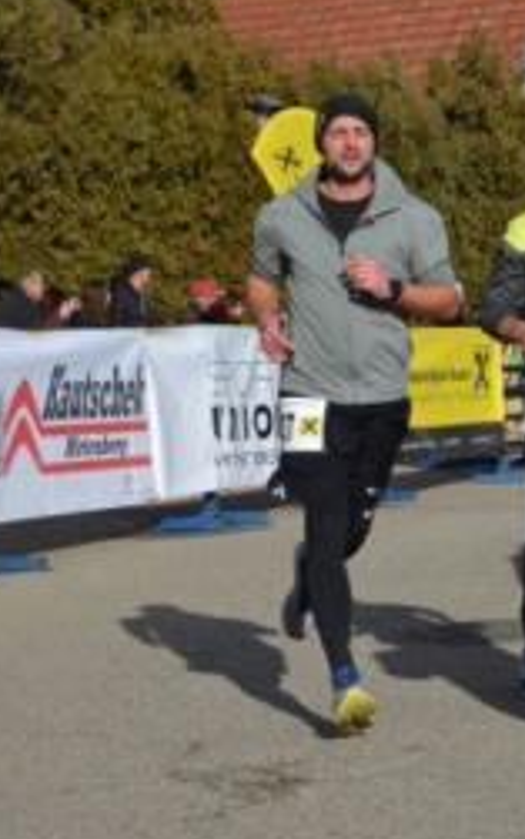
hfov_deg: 9.5
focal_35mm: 137
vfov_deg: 15.2
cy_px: 348
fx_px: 3135
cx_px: 542
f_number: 6.7
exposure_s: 1/2000
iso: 400
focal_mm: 45
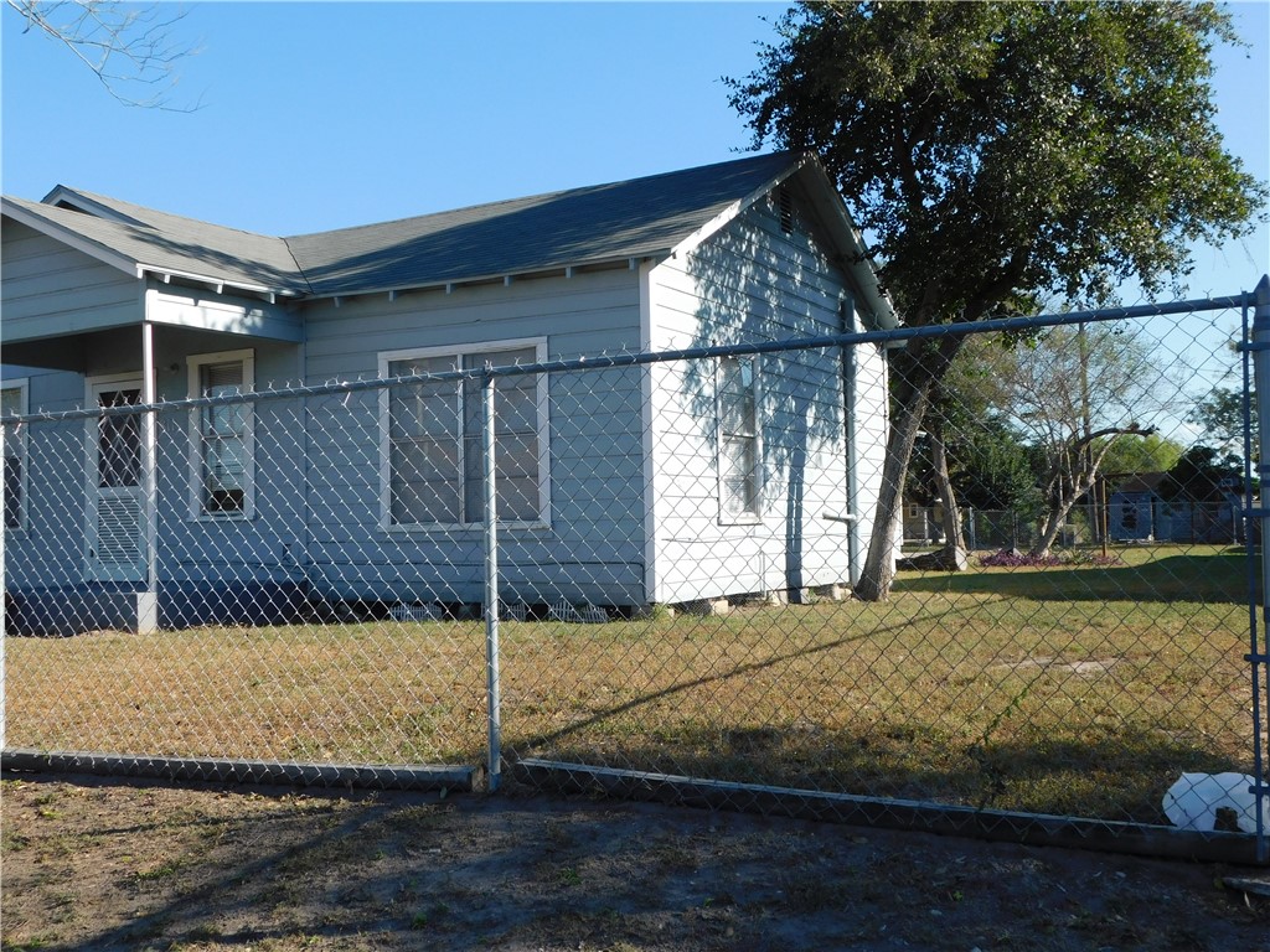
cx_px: 635
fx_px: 1321
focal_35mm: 36
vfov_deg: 39.7
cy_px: 476
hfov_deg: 51.4
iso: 125
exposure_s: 1/800
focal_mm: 6.3
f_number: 3.5
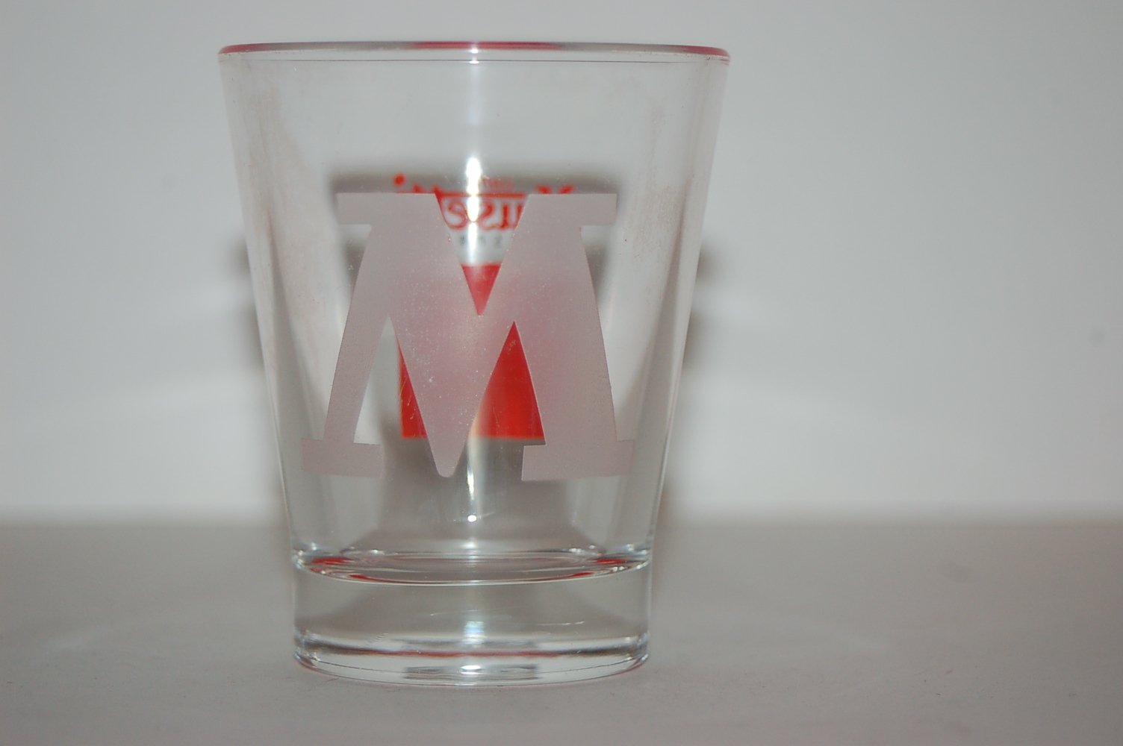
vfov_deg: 11.4
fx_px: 3740
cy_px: 373
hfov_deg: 17.1
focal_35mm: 120
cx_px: 562
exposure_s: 1/60
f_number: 5.6
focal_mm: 80
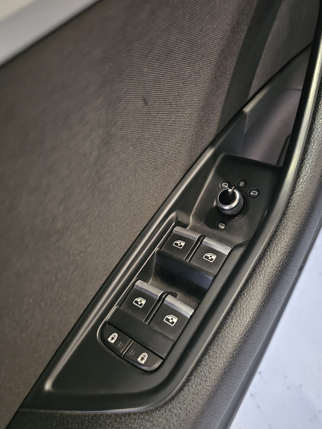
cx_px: 172
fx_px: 335
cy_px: 223
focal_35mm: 27
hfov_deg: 51.3
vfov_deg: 65.3
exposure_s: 1/16.7
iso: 1250
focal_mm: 6.3
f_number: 1.7
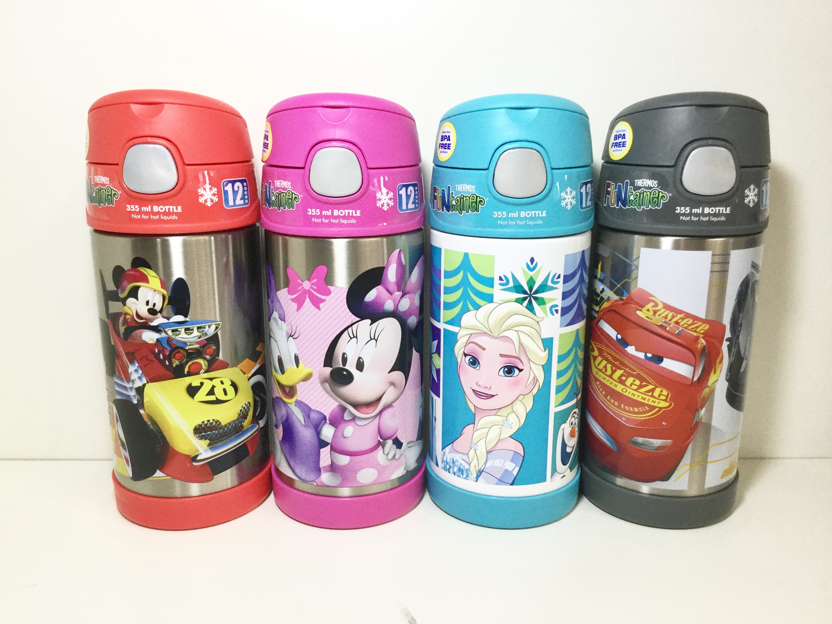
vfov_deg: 45.4
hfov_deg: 58.4
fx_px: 745
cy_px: 312
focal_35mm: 31
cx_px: 416
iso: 50
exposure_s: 1/33
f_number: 2.4
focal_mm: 3.3
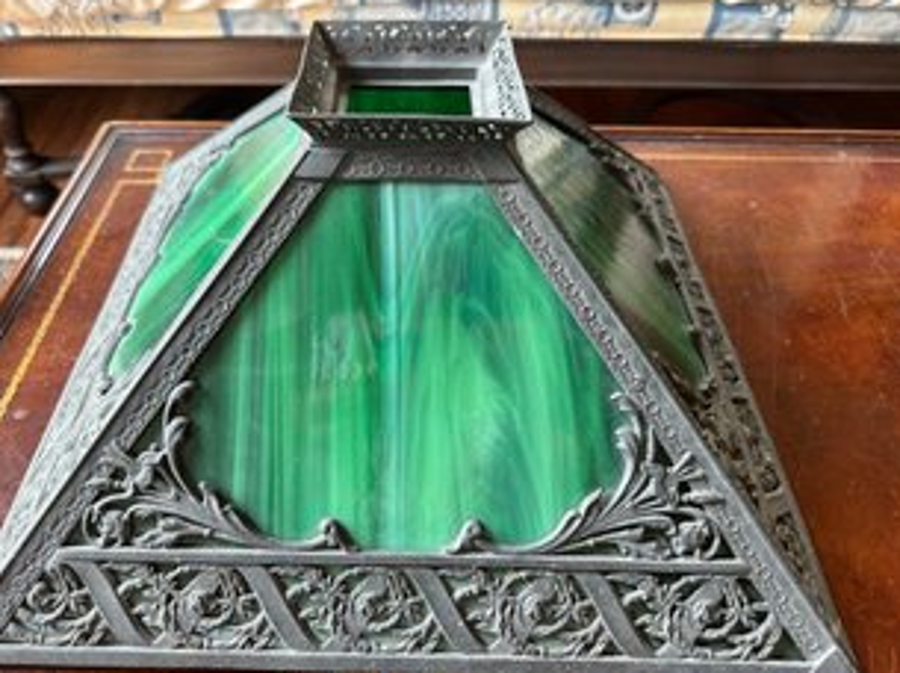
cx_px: 409
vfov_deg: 51.3
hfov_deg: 65.3
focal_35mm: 27
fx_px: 701
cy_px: 341
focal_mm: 6.86
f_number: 1.78
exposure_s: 1/121
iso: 200
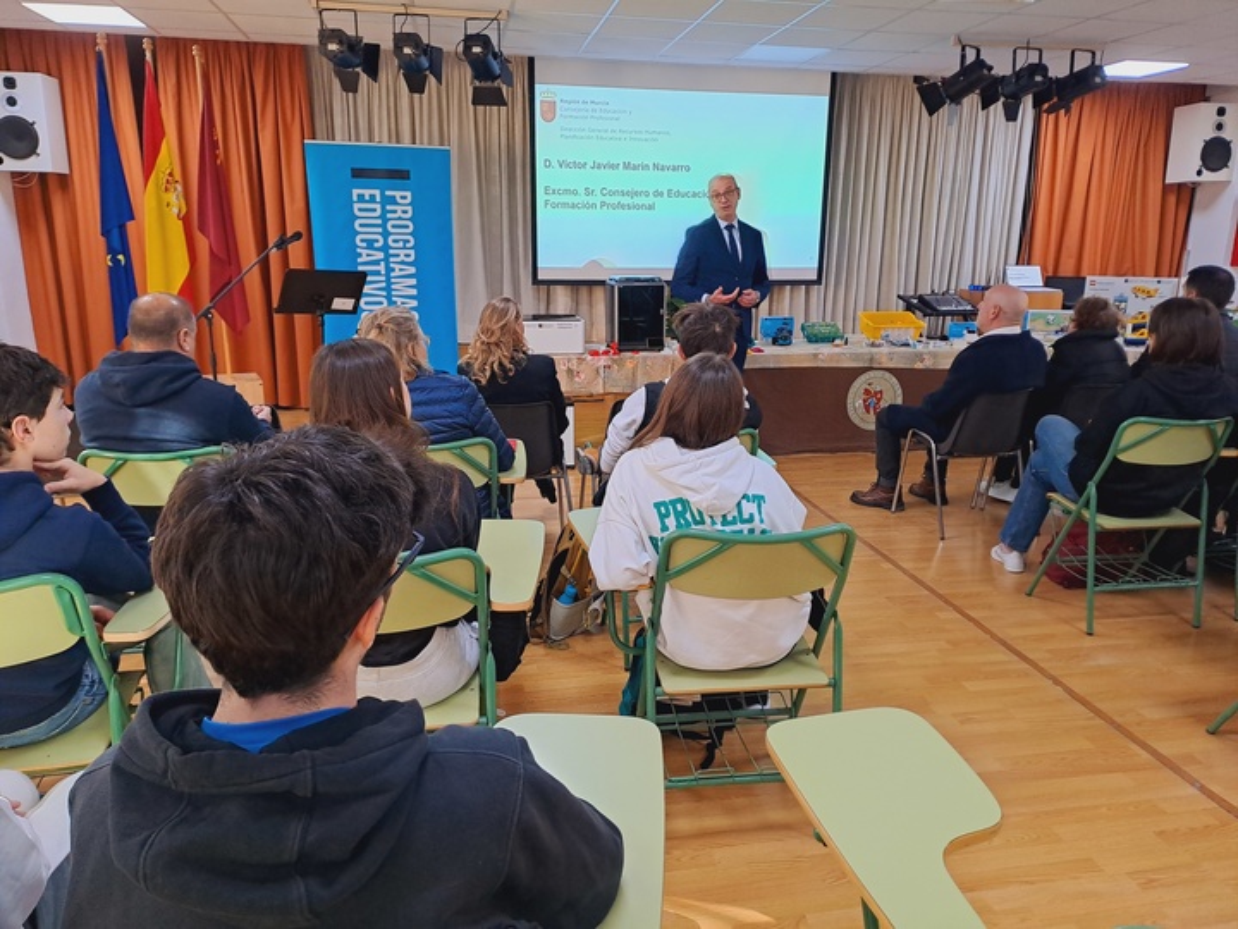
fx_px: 894
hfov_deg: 69.4
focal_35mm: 25
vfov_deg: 54.9
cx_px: 619
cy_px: 464
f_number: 1.8
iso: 200
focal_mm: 4.65
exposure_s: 1/50
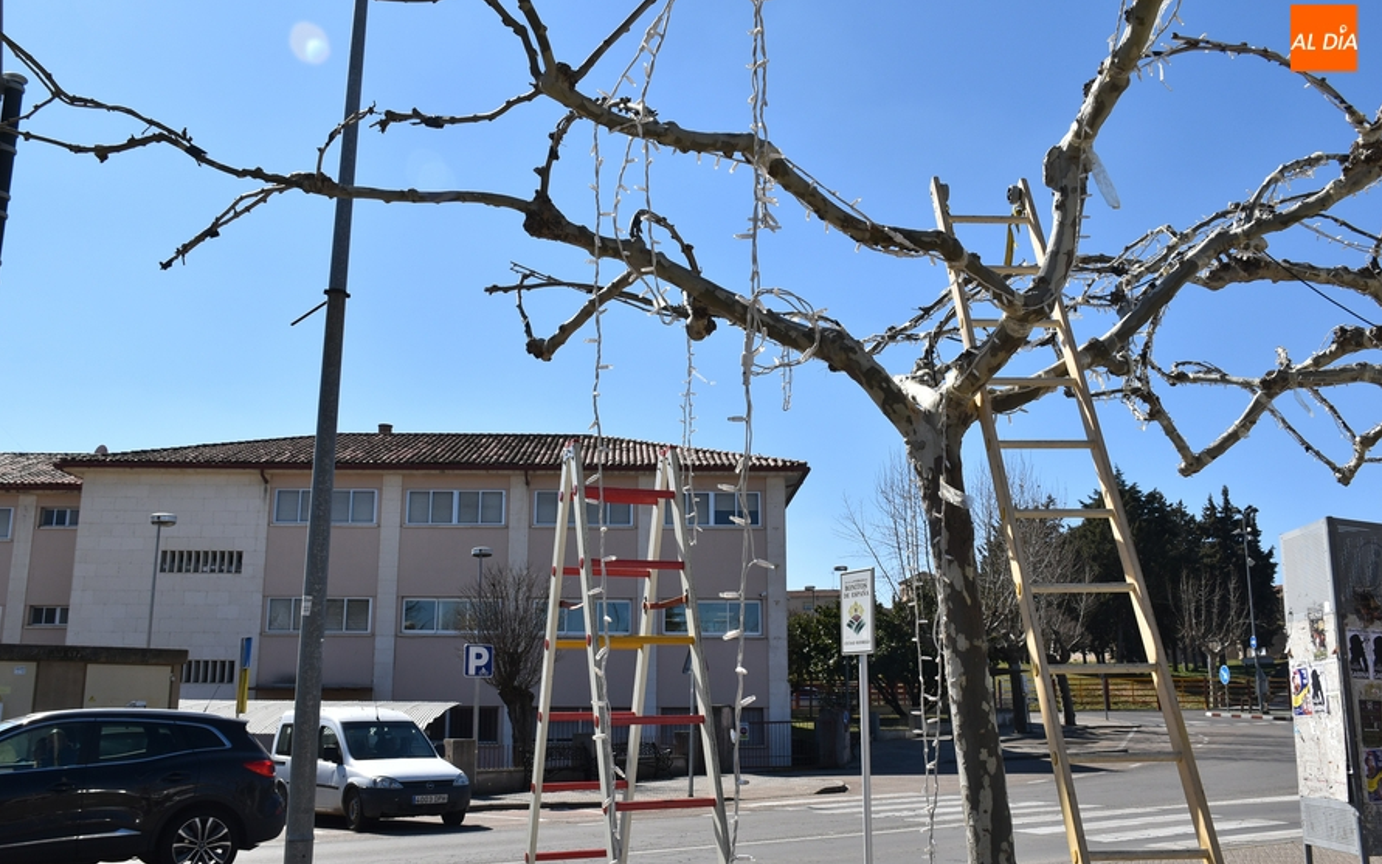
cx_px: 692
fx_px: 1281
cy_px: 441
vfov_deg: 37.3
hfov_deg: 56.7
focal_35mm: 34
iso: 200
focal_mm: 22
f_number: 10
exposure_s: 1/400
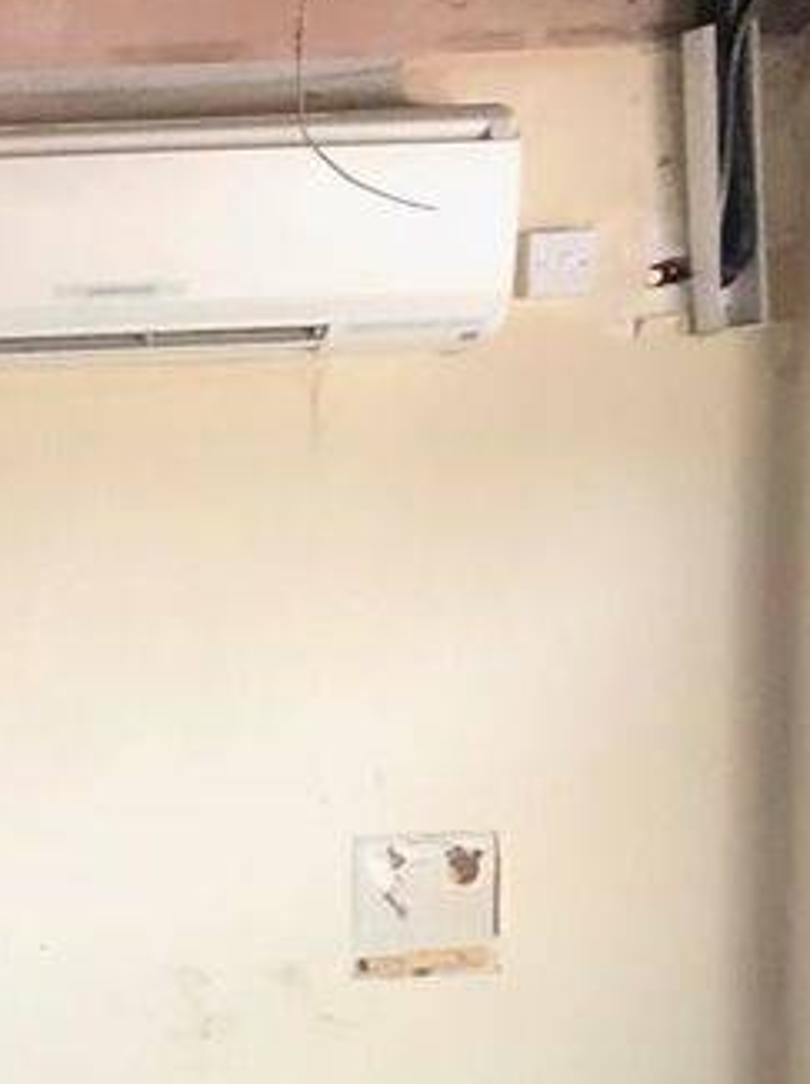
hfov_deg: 9.8
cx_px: -947
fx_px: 4314
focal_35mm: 138
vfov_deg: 13.6
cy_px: 1578
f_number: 1.8
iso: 40
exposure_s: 1/24
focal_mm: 3.99
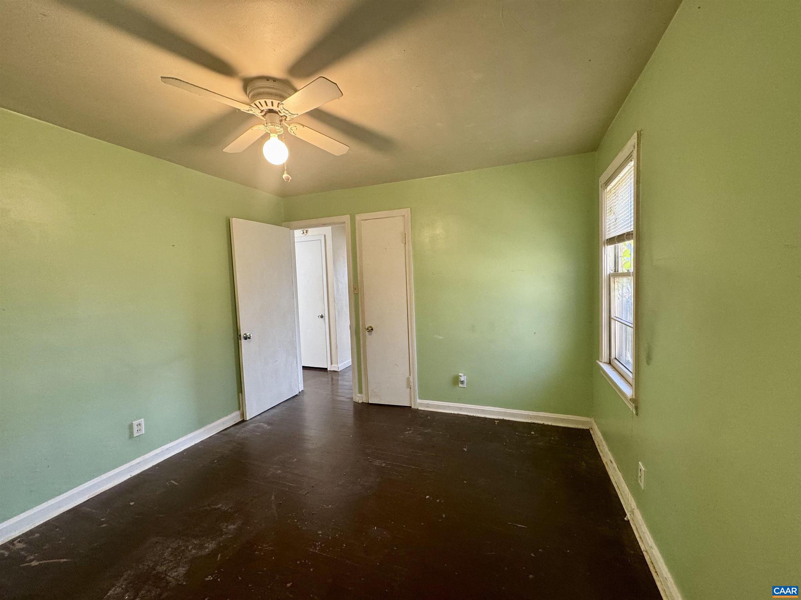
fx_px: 324
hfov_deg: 102.1
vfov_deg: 85.7
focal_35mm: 14
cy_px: 300
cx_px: 400
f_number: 2.2
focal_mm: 2.22
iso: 160
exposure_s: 1/60
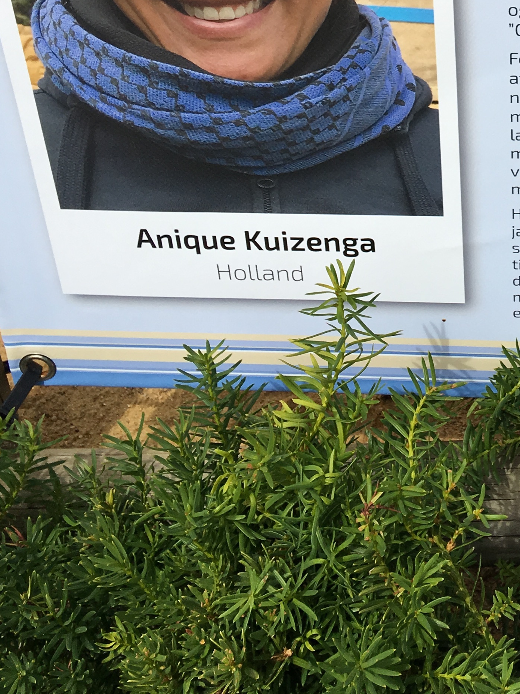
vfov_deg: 28.7
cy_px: -4
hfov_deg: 22.3
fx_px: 1262
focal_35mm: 63
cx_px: 540
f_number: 2.2
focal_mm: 4.15
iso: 25
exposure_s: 1/1832
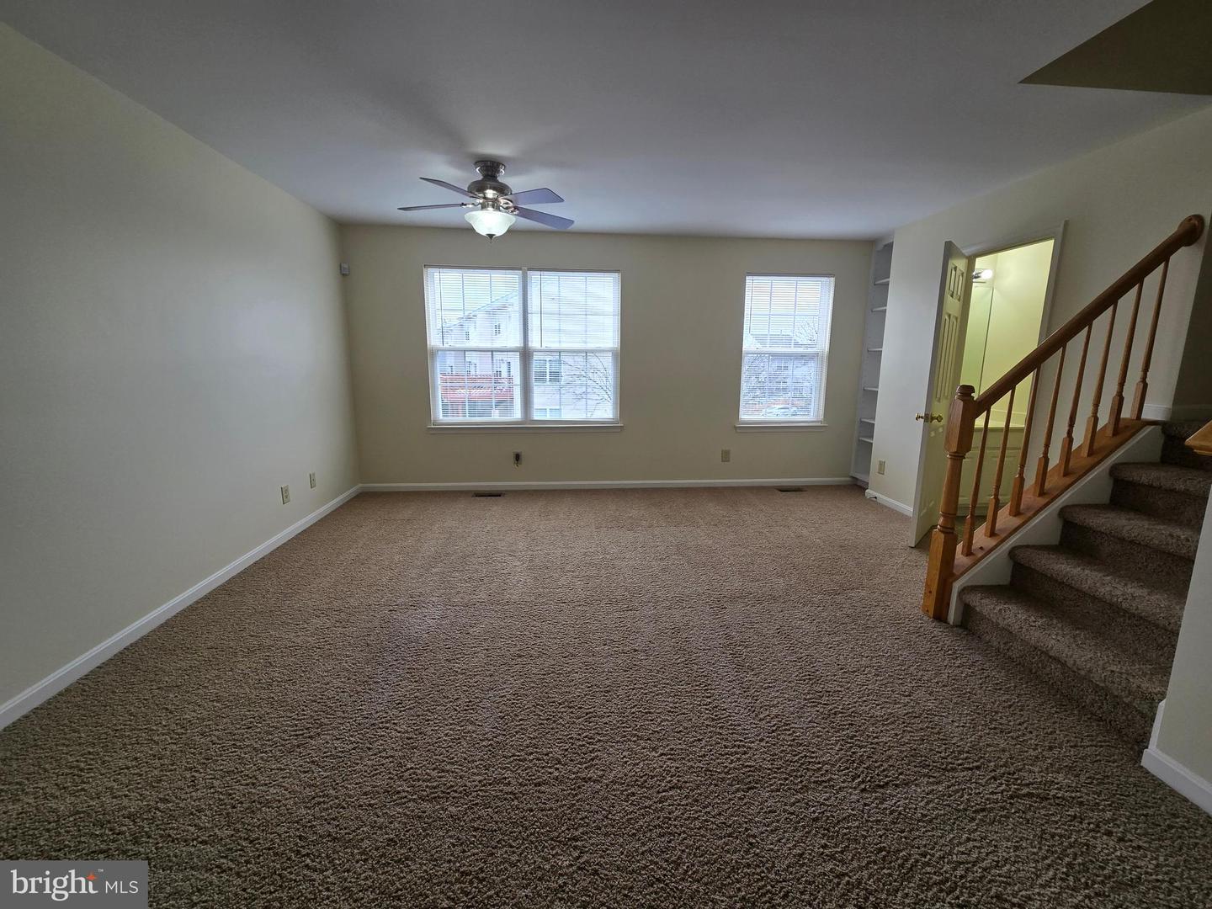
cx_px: 606
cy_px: 454
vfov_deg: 89.9
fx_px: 455
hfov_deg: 106.2
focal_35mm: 13
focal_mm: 2.2
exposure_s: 1/181
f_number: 2.2
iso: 50
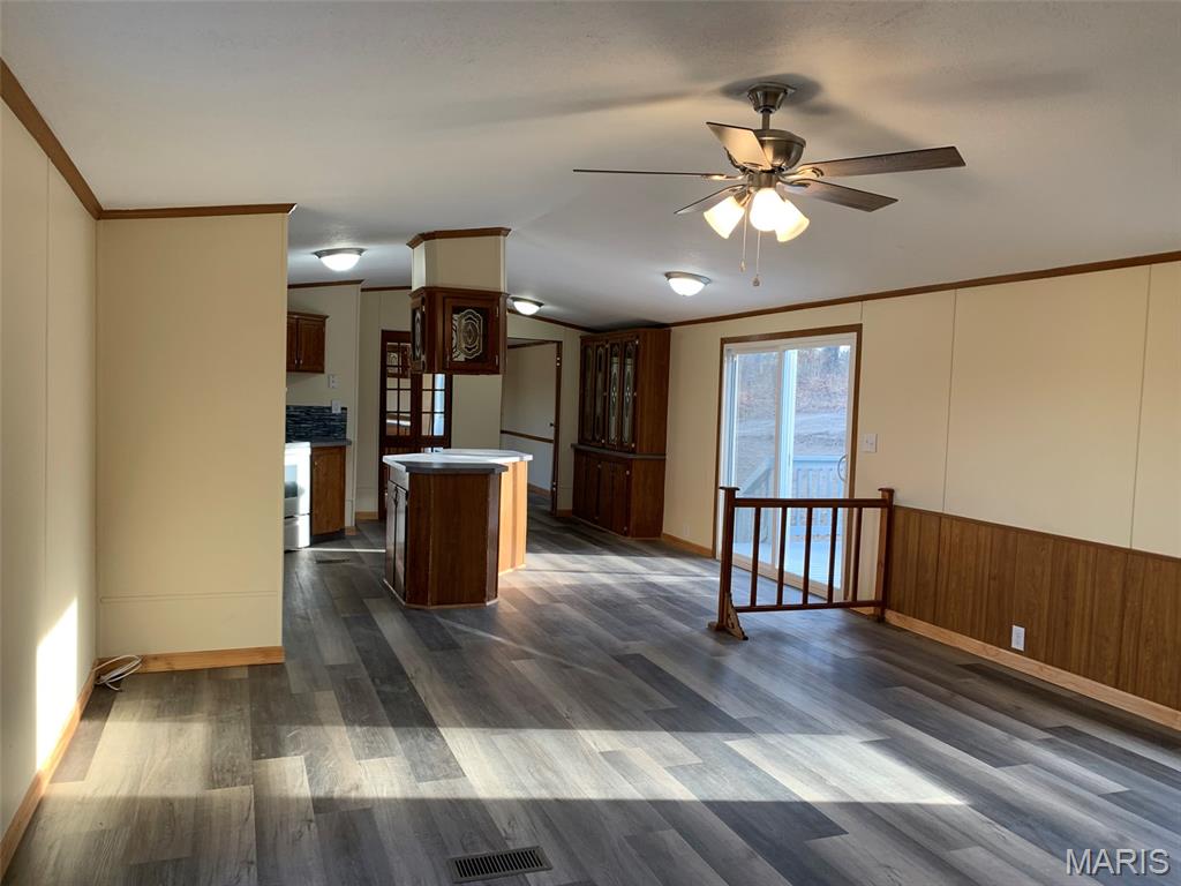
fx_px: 887
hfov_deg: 67.3
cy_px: 443
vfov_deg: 53.1
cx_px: 590
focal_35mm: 26
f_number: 1.8
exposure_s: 1/120
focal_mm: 4.25
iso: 64
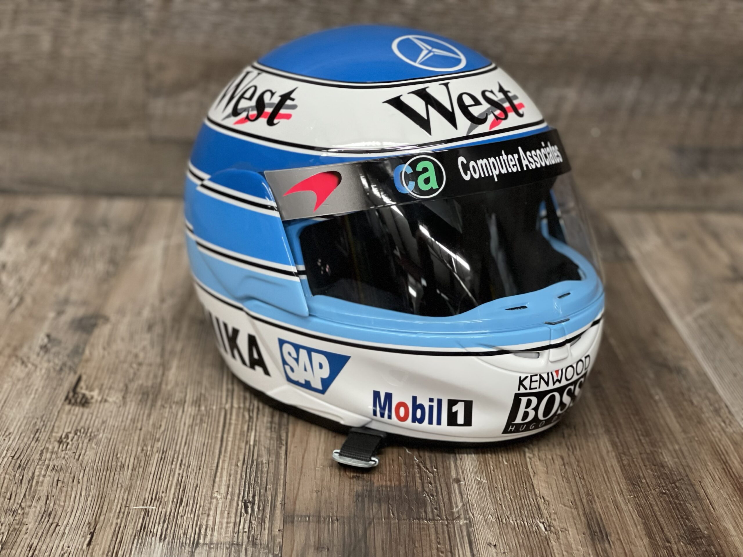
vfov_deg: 22.9
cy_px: 278
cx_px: 372
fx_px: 1374
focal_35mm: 64
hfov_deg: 30.3
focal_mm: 7.5
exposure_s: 1/40
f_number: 2.2
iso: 250
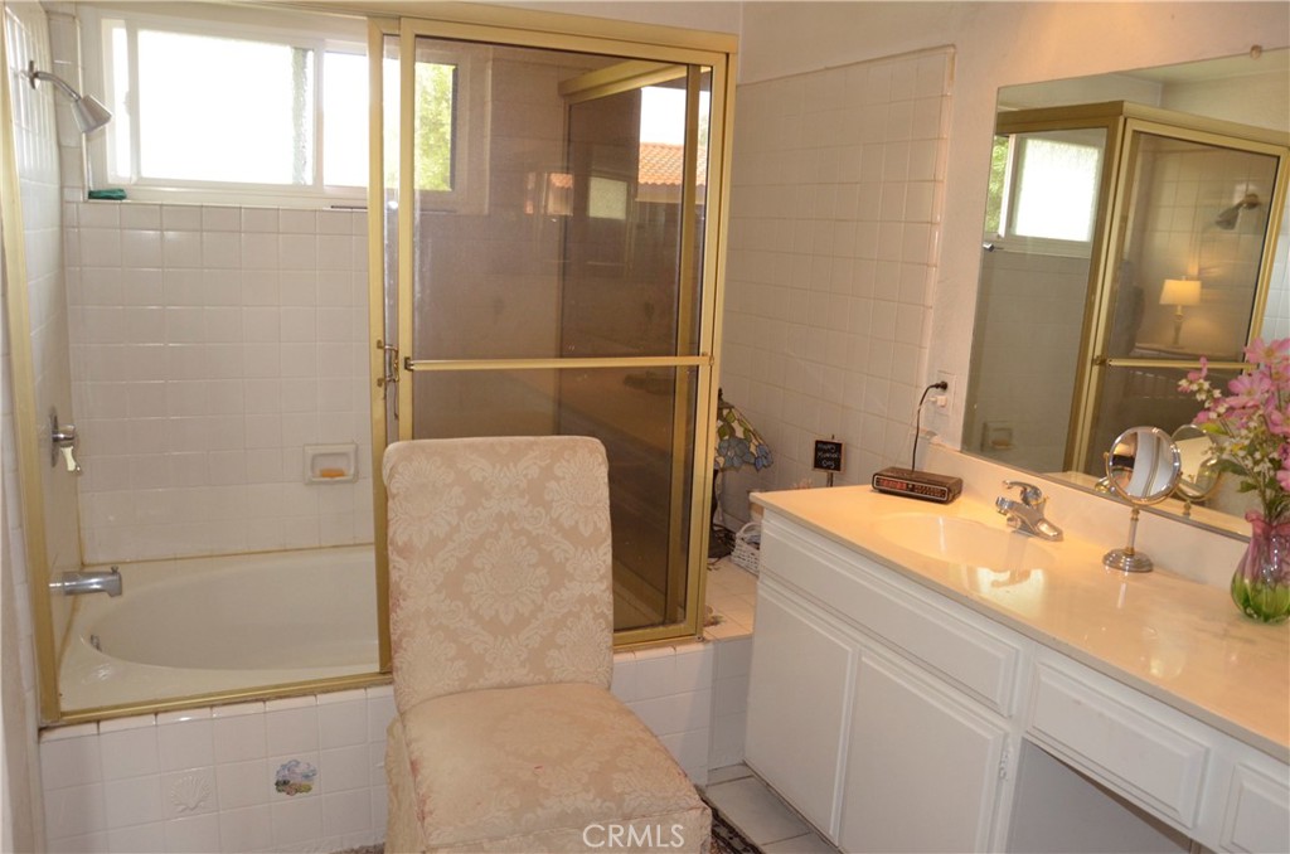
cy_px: 427
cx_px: 645
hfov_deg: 67.5
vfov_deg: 47.7
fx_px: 965
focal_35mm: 27
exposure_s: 1/50
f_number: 5.6
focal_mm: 18
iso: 1250
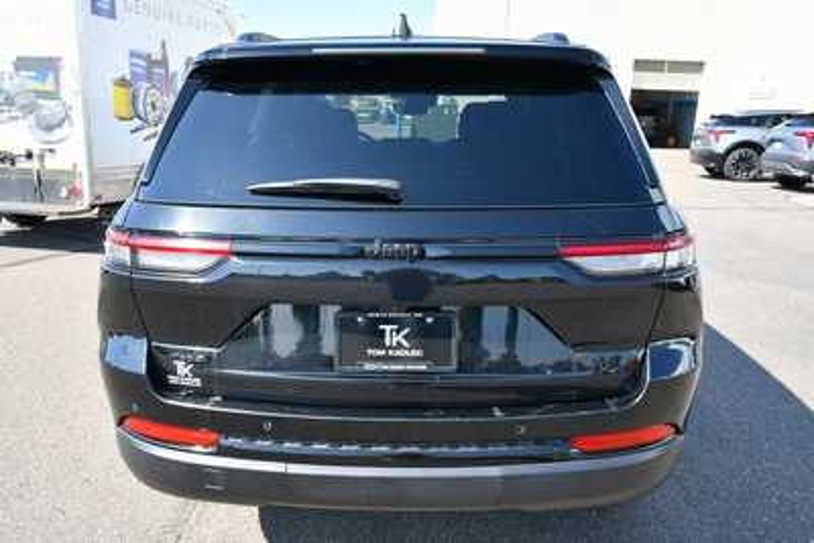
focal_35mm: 30
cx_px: 407
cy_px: 272
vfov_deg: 43.6
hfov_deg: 61.9
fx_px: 679
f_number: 6.3
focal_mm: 20
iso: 200
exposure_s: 1/250
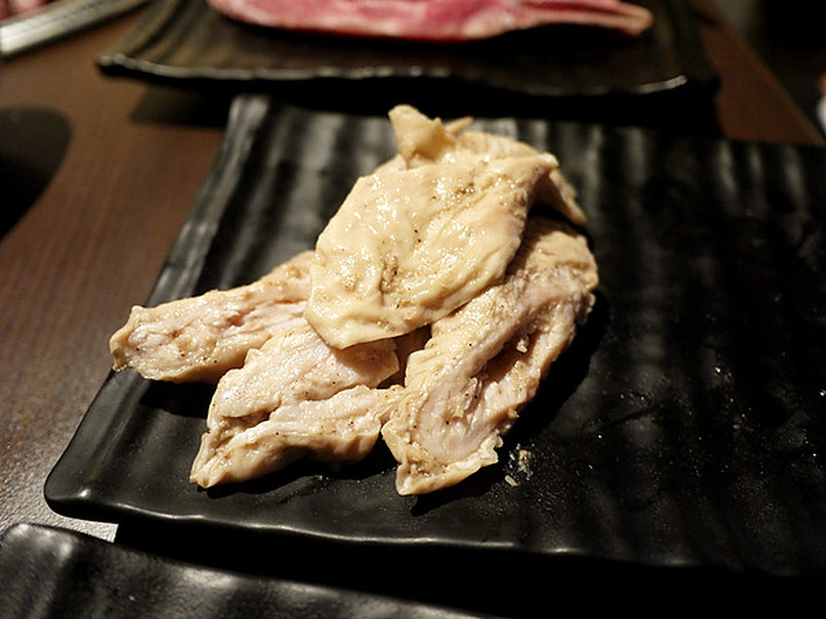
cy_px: 310
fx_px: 668
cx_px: 413
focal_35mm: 28
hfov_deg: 63.4
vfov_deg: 49.7
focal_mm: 14
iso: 800
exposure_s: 1/25
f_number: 2.5
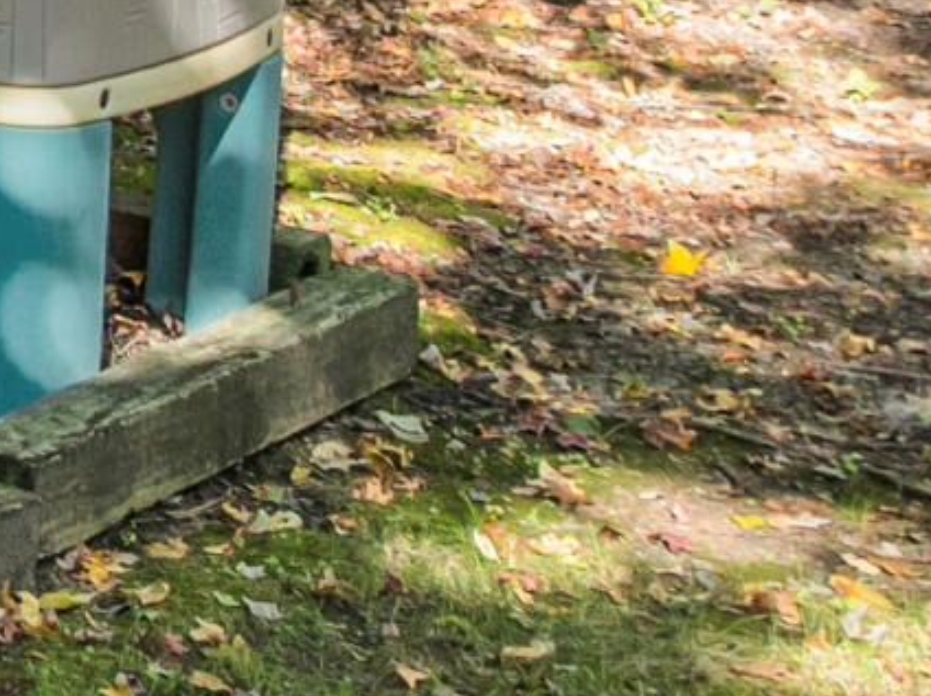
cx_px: -1987
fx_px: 4567
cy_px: -1124
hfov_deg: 9.1
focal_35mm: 170
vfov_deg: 7.9
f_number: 2.8
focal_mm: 12.29
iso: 110
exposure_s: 1/25
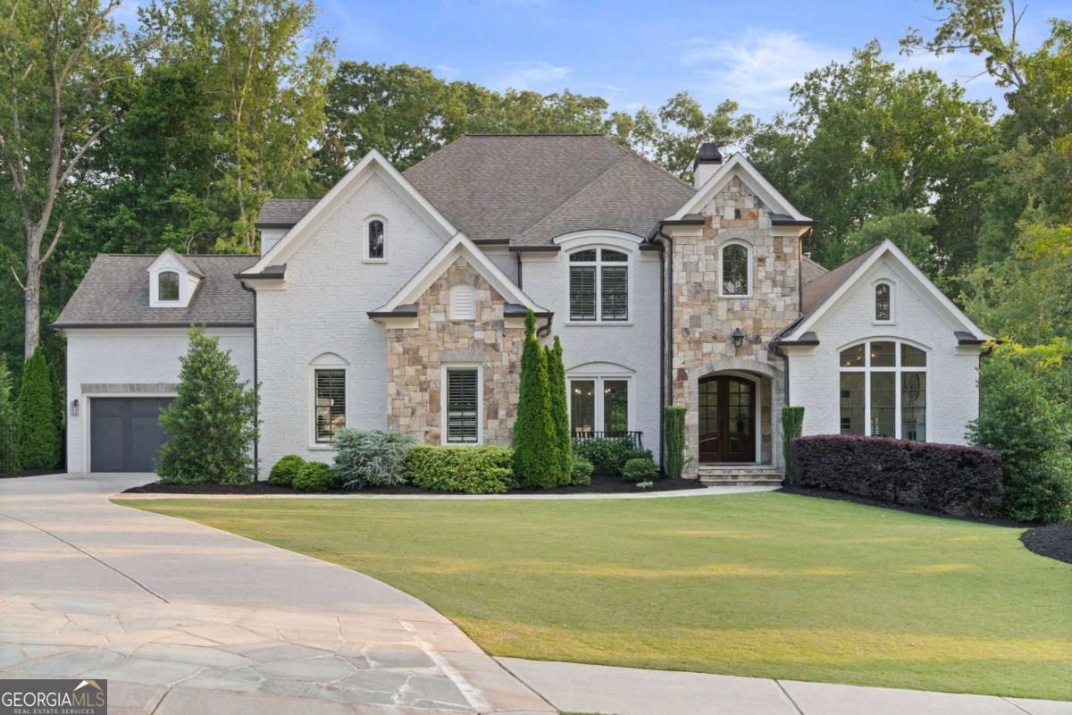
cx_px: 536
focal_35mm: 37
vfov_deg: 35.9
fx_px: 1102
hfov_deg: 51.9
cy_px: 358
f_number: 8
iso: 100
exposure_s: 1/13
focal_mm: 37
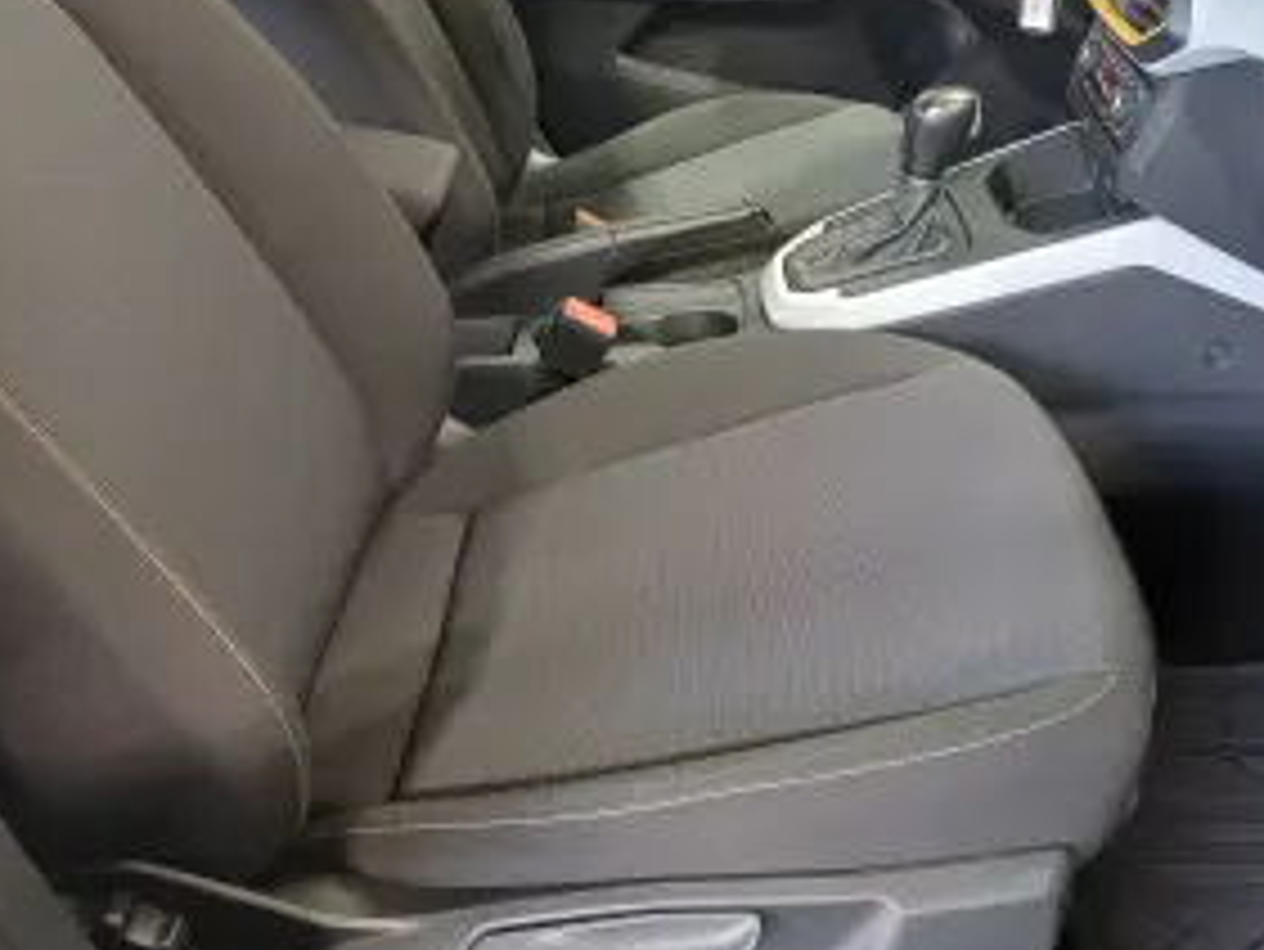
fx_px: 1169
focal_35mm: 32
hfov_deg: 56.4
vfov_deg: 44.2
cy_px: 509
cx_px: 760
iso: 400
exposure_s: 1/50
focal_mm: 4.65
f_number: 1.8
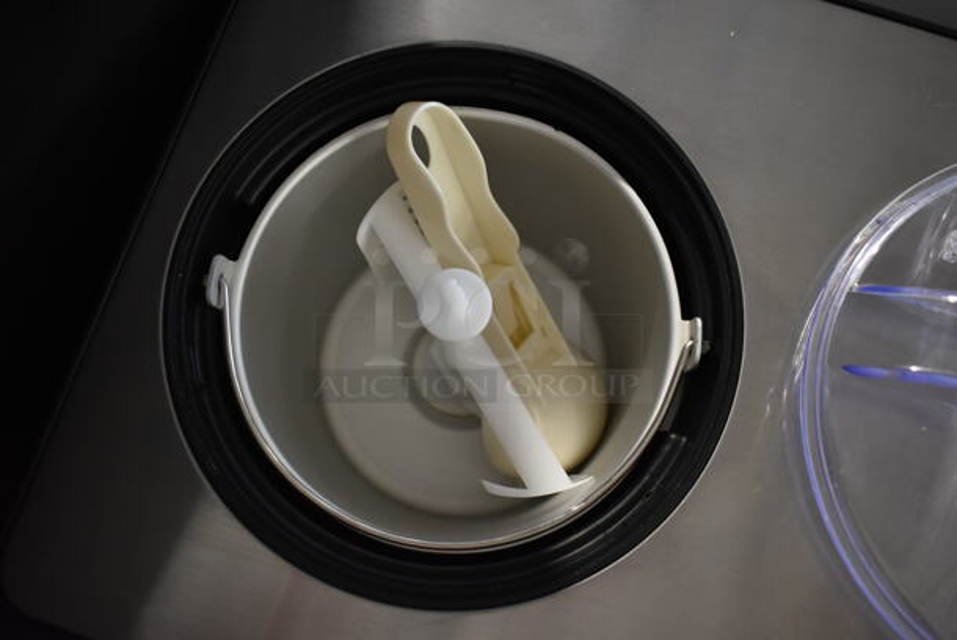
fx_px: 838
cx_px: 478
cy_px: 320
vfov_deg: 41.8
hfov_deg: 59.4
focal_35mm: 32
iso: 1100
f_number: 3.8
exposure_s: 1/30
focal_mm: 21
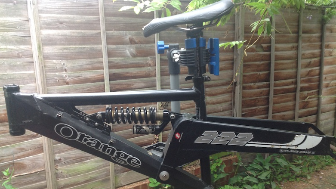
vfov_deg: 30.3
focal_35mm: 39
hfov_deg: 51.6
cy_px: 121
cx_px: 164
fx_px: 347
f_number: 2.4
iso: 80
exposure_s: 1/60
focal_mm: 4.28
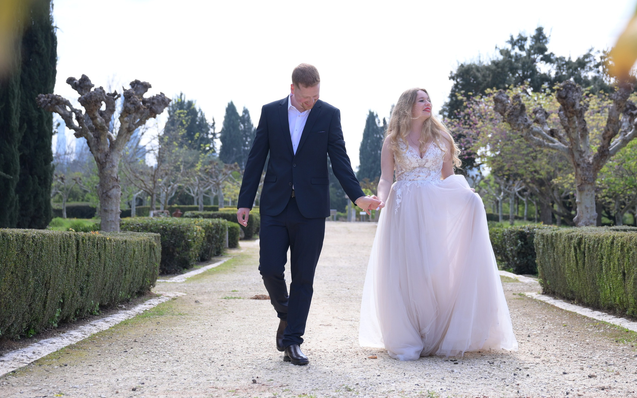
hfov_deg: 35.0
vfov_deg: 22.2
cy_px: 119
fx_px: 1007
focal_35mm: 58
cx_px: 388
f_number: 3.5
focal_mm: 42
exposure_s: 1/800
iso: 125
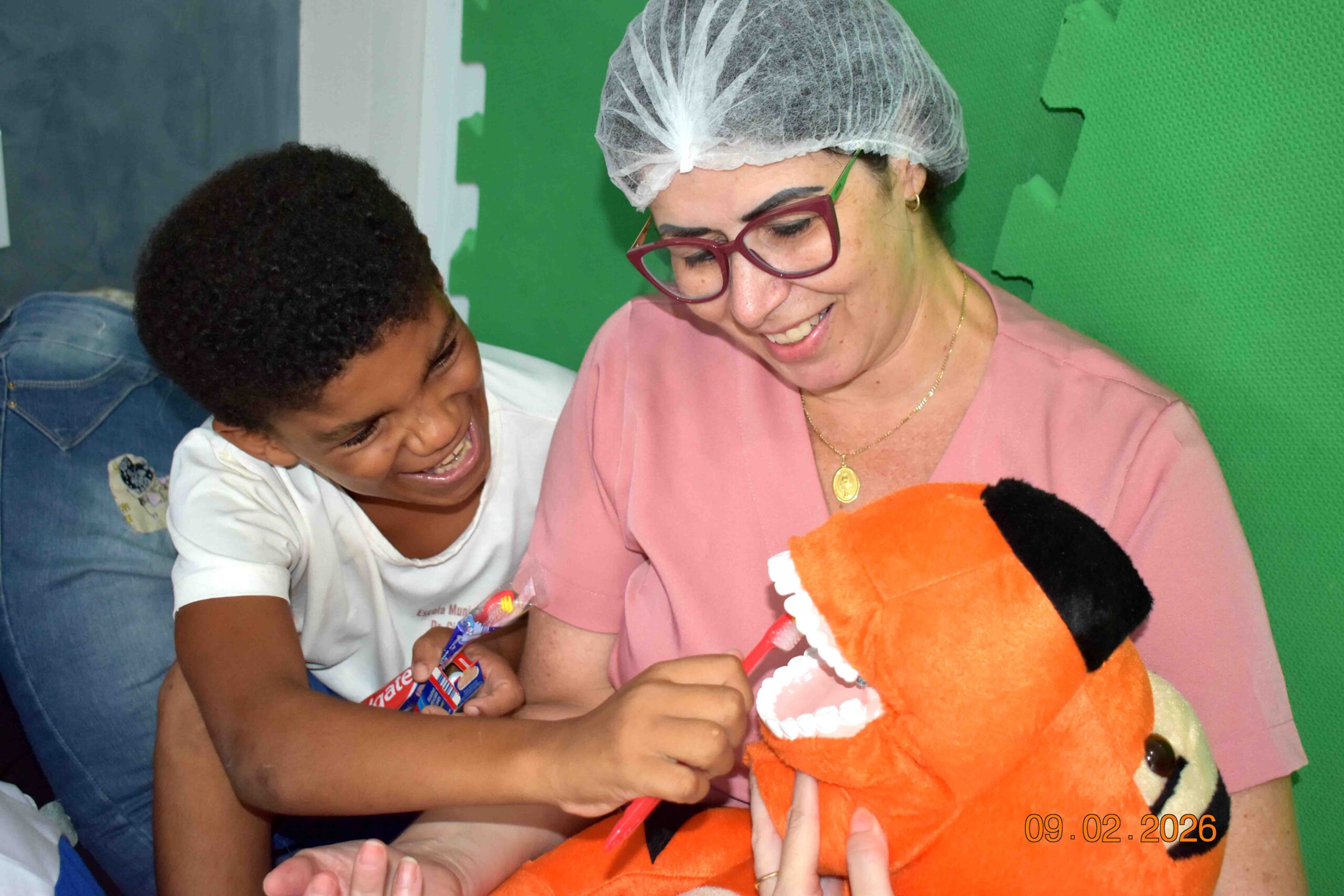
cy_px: 448
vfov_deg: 31.9
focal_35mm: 42
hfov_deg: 46.4
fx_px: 1568
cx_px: 672
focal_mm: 28
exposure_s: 1/125
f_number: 4.2
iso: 1000
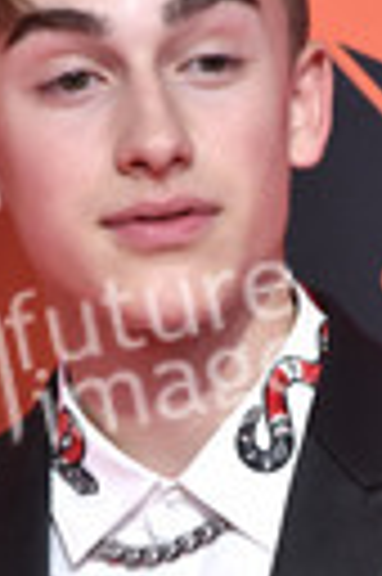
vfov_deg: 3.3
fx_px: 9974
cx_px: 211
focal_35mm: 625
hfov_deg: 2.2
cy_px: 594
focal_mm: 200
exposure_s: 1/250
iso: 1600
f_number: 4.5
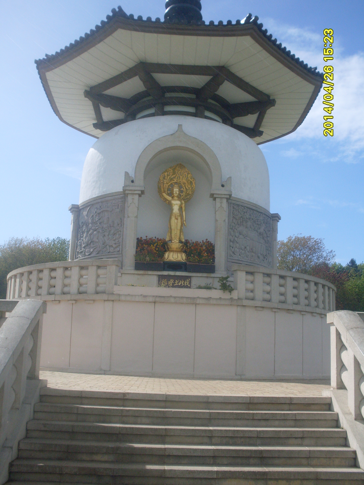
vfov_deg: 49.0
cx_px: 182
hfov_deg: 37.7
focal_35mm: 38
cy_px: 242
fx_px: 533
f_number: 8.4
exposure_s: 1/250
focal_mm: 6.3
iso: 80
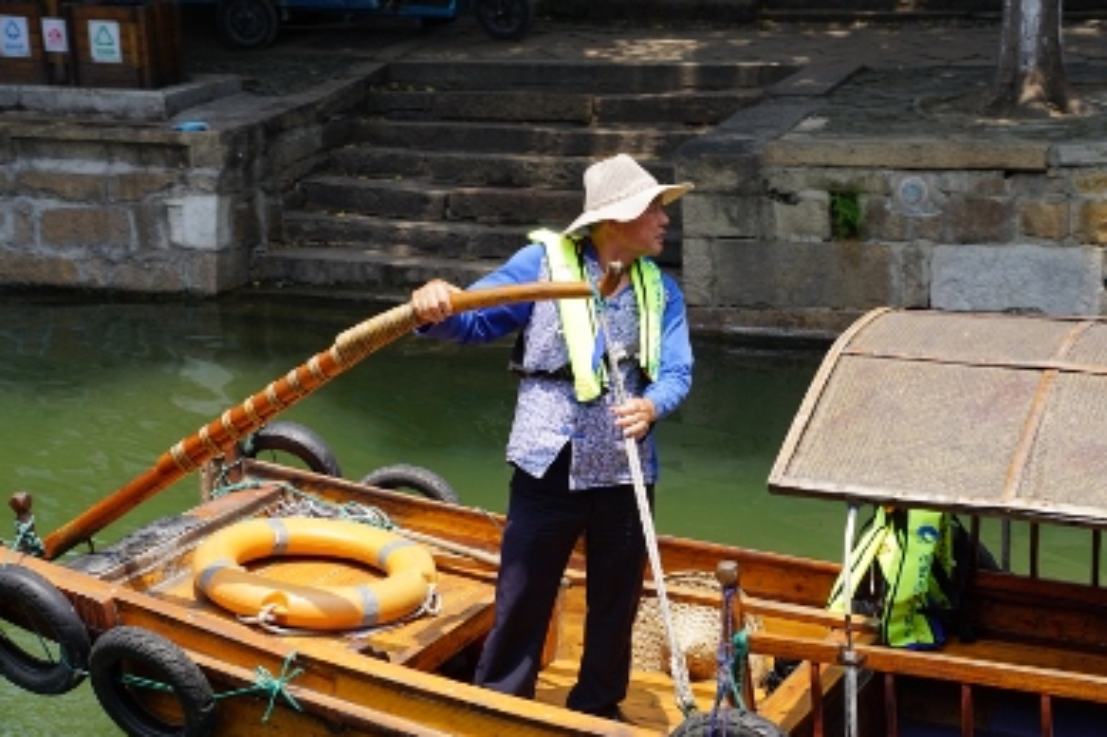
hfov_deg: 29.0
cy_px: 363
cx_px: 563
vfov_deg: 19.6
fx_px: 2137
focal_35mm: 70
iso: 100
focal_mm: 45
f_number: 8
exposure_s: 1/125
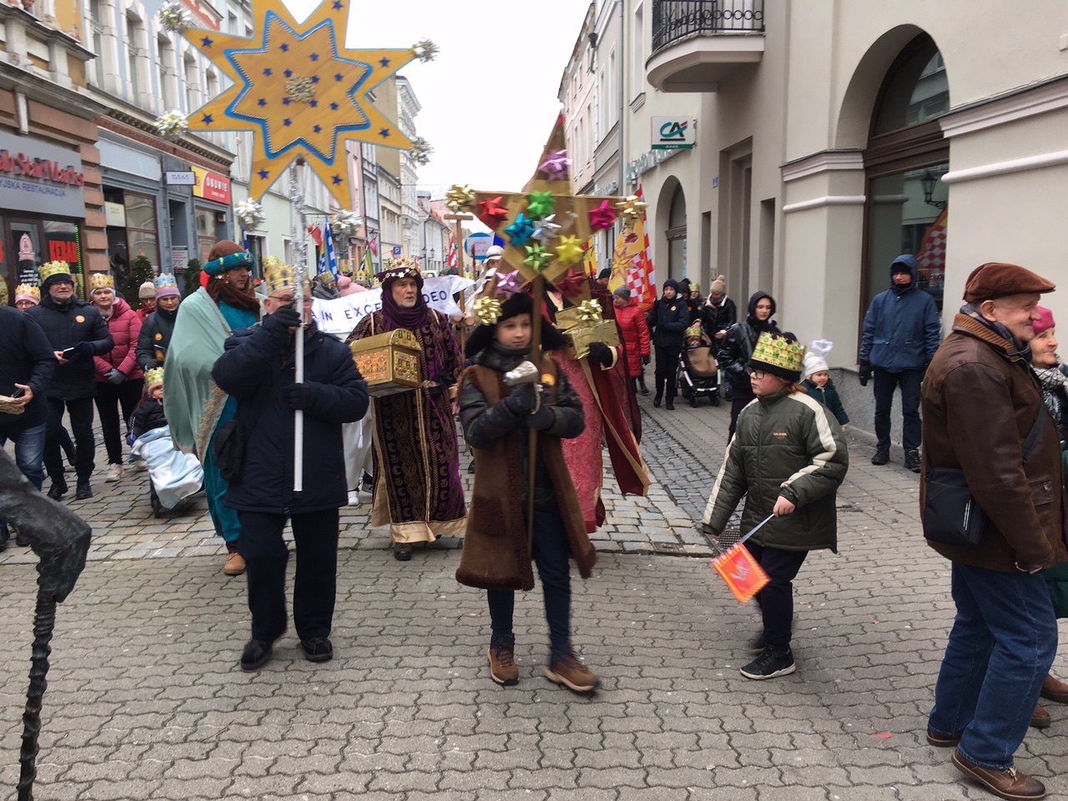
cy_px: 400
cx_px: 534
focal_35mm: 29
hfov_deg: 61.7
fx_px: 895
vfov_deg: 48.2
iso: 25
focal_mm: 4.15
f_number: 2.2
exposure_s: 1/50
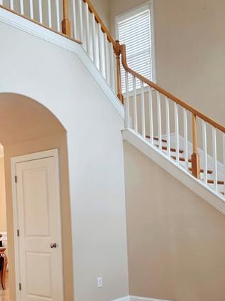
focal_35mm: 42
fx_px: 365
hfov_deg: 34.1
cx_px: 142
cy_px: 217
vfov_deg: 43.7
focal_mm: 6.3
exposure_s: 1/120
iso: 400
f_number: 1.7
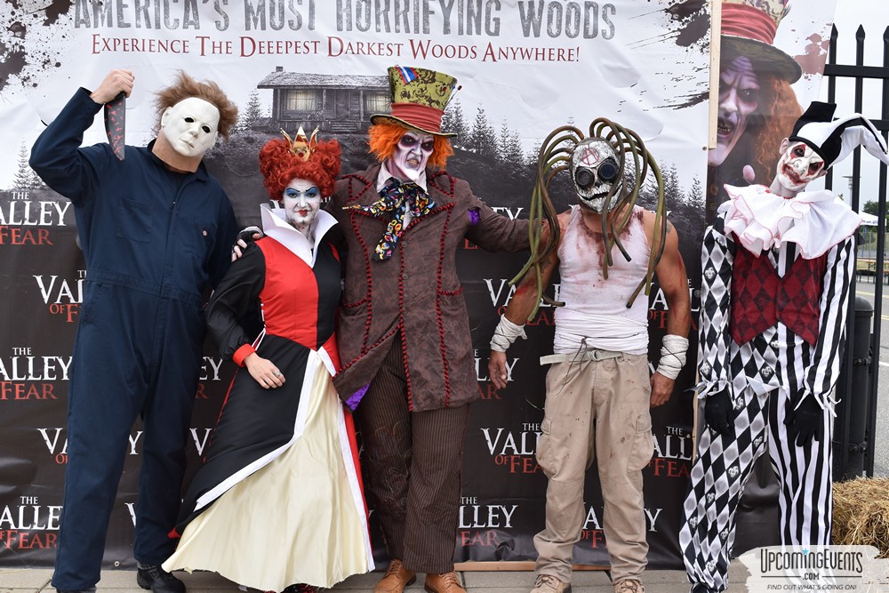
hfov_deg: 53.1
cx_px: 444
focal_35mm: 36
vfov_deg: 36.9
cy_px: 296
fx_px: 889
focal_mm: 24
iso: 250
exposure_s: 1/250
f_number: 8
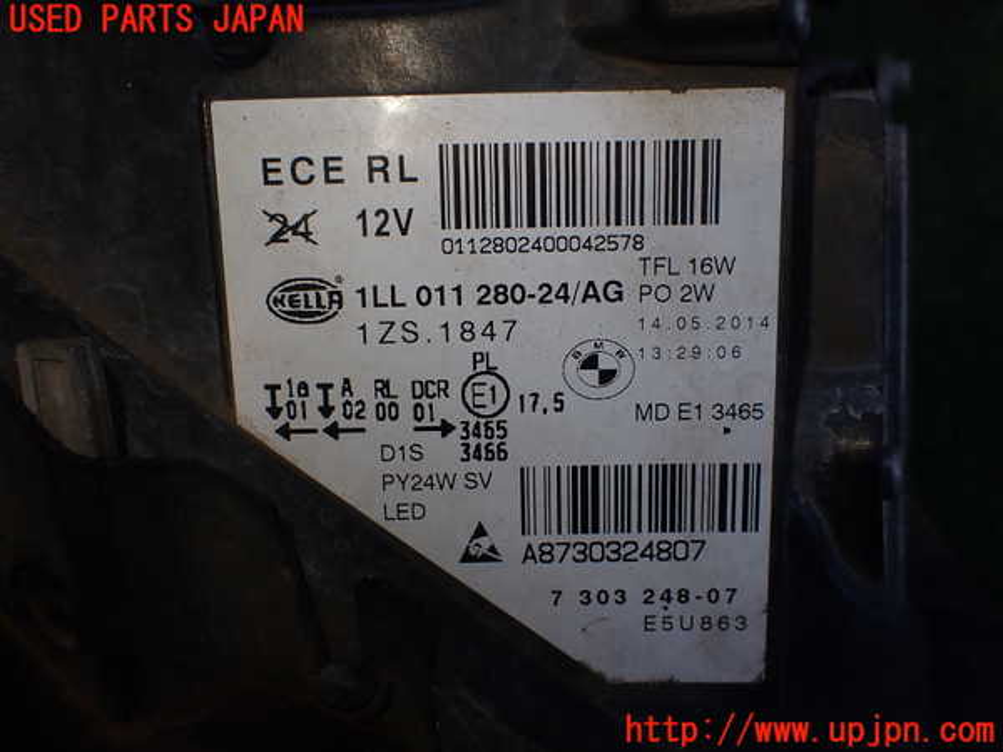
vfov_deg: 46.8
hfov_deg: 60.0
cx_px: 502
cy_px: 376
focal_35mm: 30
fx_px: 869
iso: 100
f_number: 3.2
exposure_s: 1/125
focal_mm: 5.4
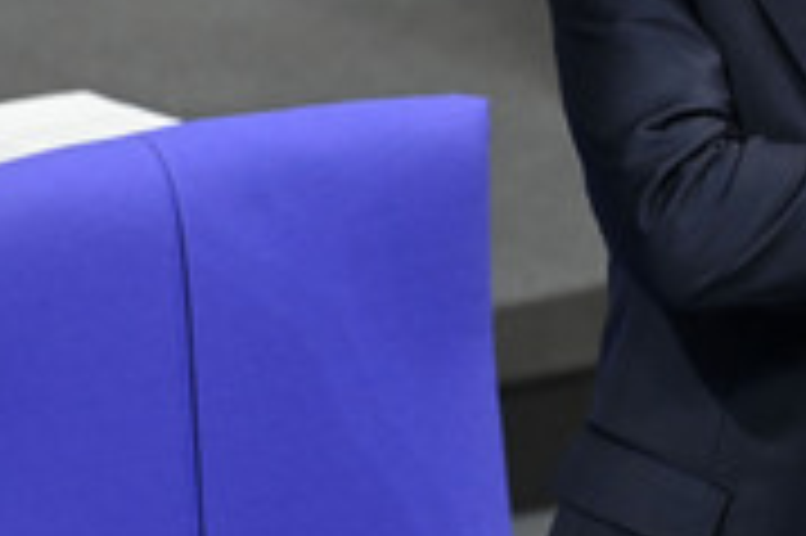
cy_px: -27
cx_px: 889
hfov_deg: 2.2
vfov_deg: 1.4
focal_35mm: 956
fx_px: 21384
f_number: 5.6
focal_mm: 380
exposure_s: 1/320
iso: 10000
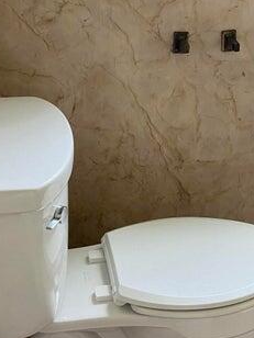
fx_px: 528
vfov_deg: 35.5
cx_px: 150
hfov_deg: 27.0
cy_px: 173
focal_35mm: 54
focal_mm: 5.7
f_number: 1.5
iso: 125
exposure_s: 1/85
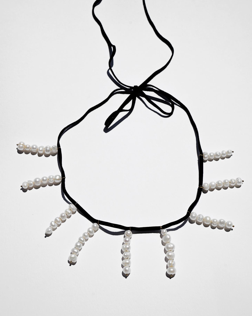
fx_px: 261
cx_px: 129
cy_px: 152
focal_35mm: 28
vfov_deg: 62.2
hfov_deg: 51.5
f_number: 1.6
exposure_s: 1/60
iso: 500
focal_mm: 4.2
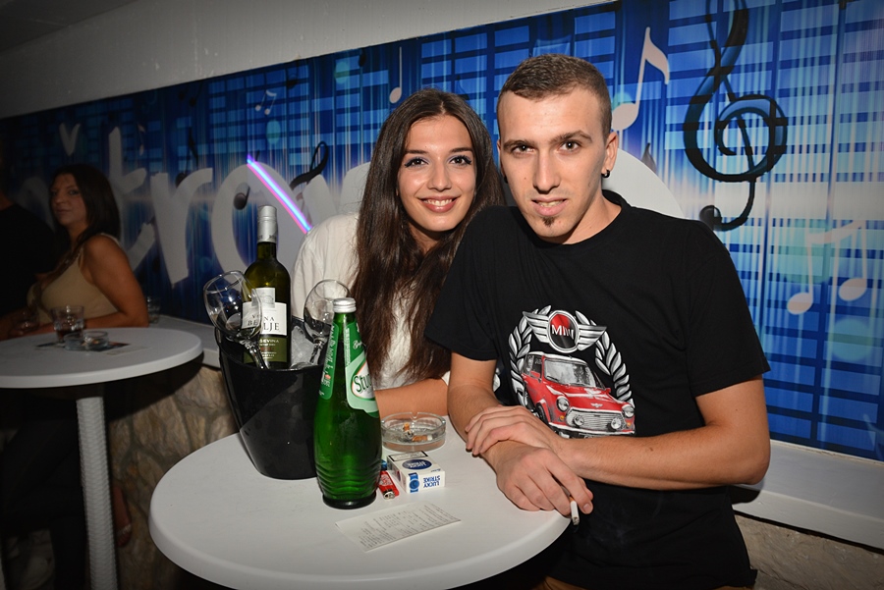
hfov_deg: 63.6
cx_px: 442
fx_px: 712
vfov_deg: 45.0
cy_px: 295
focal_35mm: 29
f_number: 4
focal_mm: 29
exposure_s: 1/160
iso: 1000
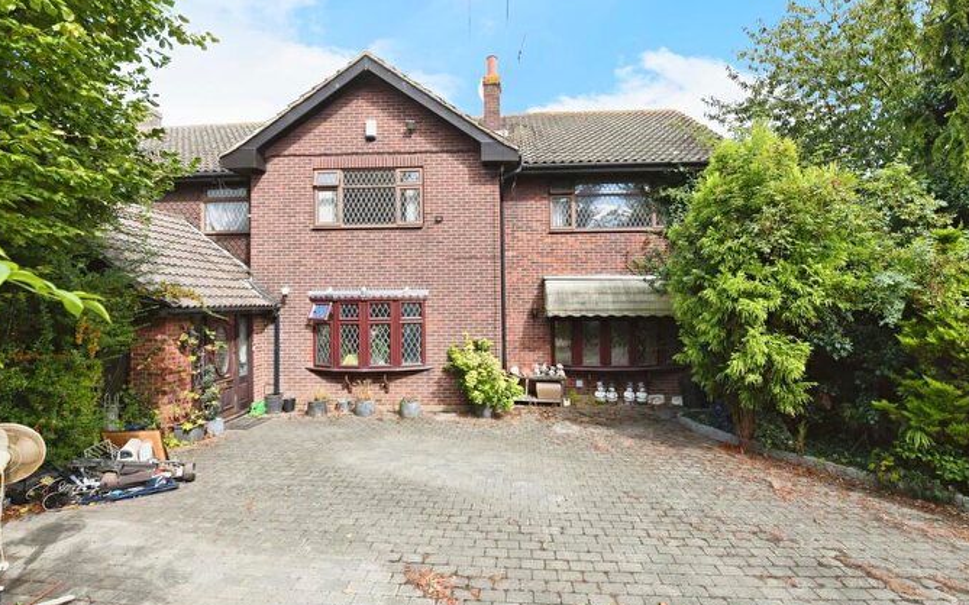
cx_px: 491
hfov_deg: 97.8
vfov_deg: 71.2
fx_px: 422
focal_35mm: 16
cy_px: 292
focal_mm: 15
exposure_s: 1/250
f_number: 10
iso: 800
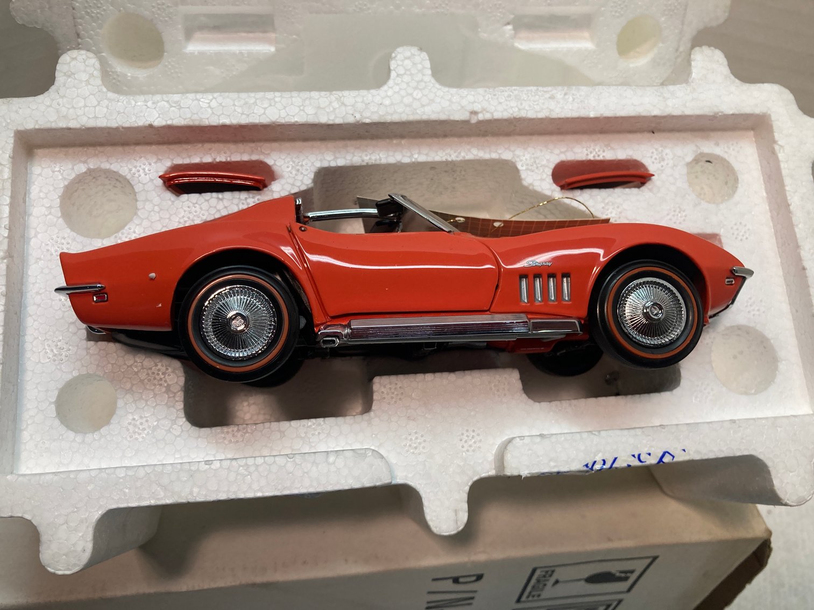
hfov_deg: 63.4
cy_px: 305
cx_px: 407
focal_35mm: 28
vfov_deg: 49.8
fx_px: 658
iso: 80
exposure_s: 1/120
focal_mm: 3.99
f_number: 1.8
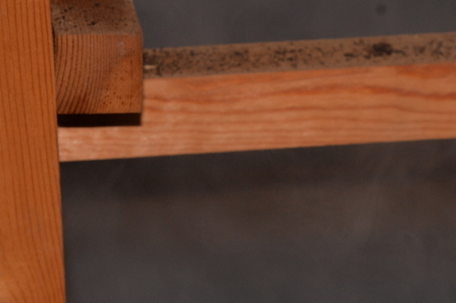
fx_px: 3594
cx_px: 368
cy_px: 172
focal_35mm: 284
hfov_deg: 7.2
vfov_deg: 4.8
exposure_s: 1/500
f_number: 6.3
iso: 1000
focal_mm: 120
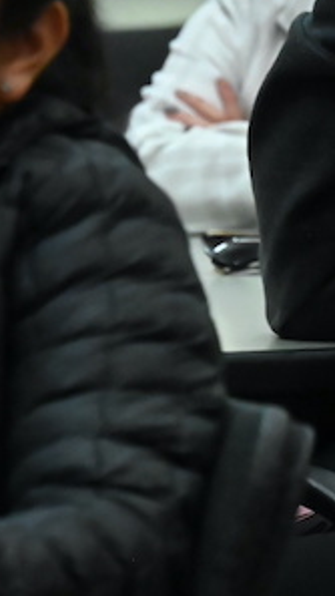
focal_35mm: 635
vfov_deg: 3.4
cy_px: 155
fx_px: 10031
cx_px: 389
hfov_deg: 1.9
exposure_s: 1/800
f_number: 6.3
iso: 16000
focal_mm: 200
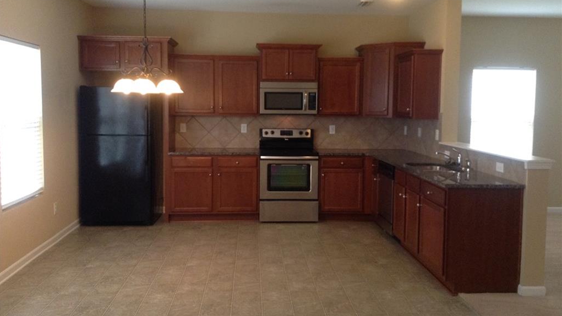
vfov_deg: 32.8
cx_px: 281
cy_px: 140
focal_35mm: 36
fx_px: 536
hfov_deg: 55.3
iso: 125
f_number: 2.4
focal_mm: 3.3
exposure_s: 1/24
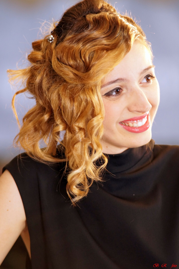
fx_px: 2239
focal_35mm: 300
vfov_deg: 6.9
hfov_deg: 4.6
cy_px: 134
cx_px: 90
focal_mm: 200
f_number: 2.8
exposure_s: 1/200
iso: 800
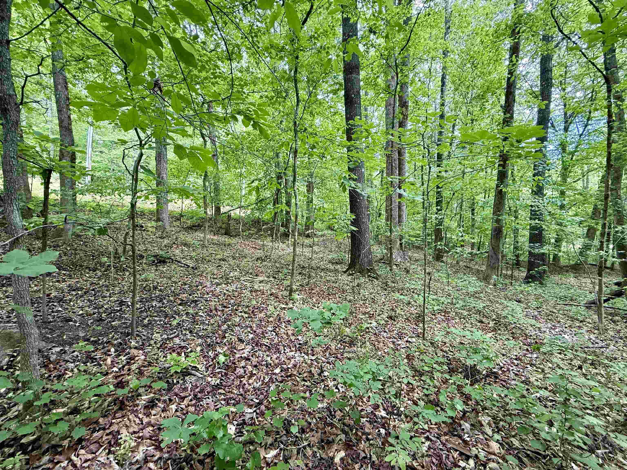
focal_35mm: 14
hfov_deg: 102.1
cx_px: 314
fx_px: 254
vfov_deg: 85.7
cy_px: 235
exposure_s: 1/99
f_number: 2.2
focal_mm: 2.22
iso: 125
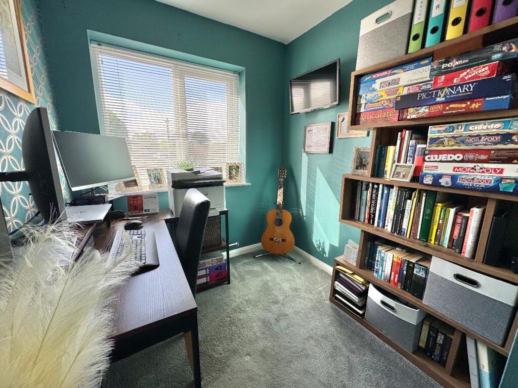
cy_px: 194
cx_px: 259
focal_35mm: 14
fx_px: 209
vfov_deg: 85.7
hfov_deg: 102.1
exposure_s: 1/167
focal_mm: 2.22
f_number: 2.2
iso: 40
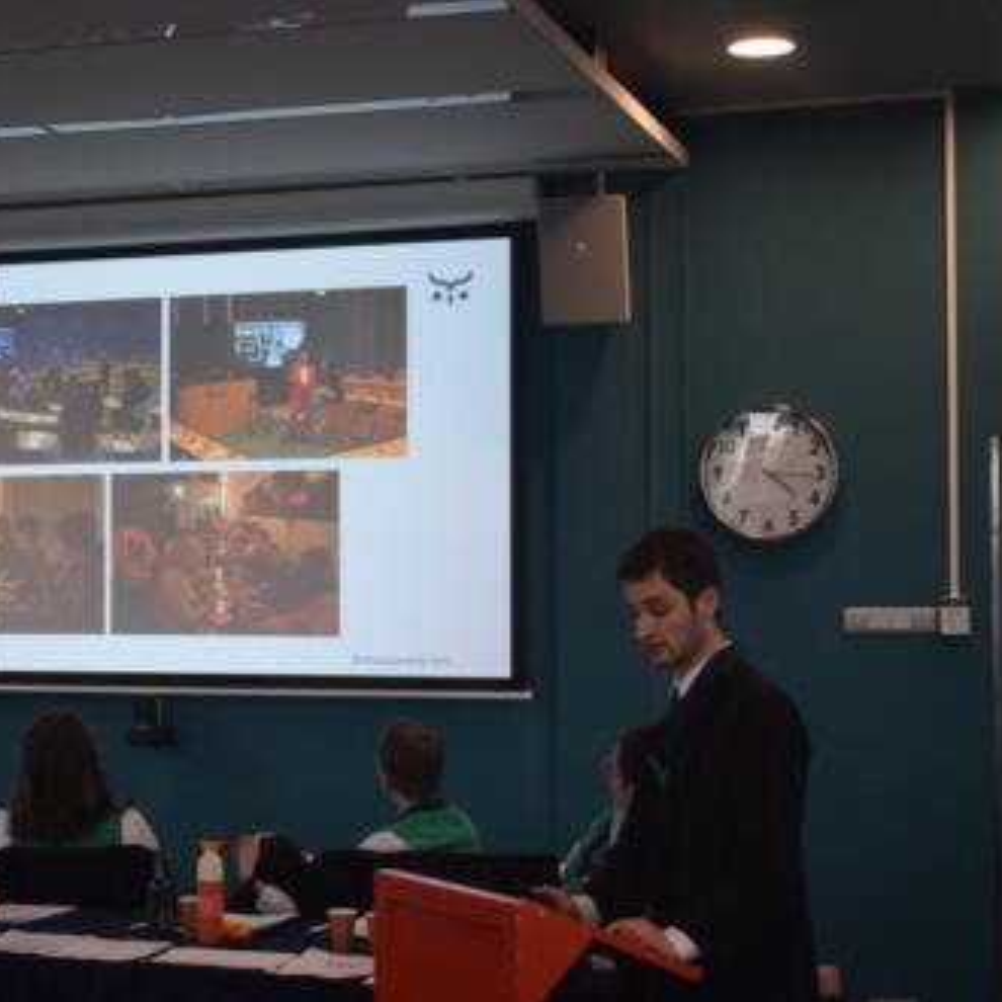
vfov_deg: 25.5
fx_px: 2215
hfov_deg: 25.3
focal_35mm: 68
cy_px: 503
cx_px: 307
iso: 500
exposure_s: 1/60
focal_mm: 35
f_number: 4.5
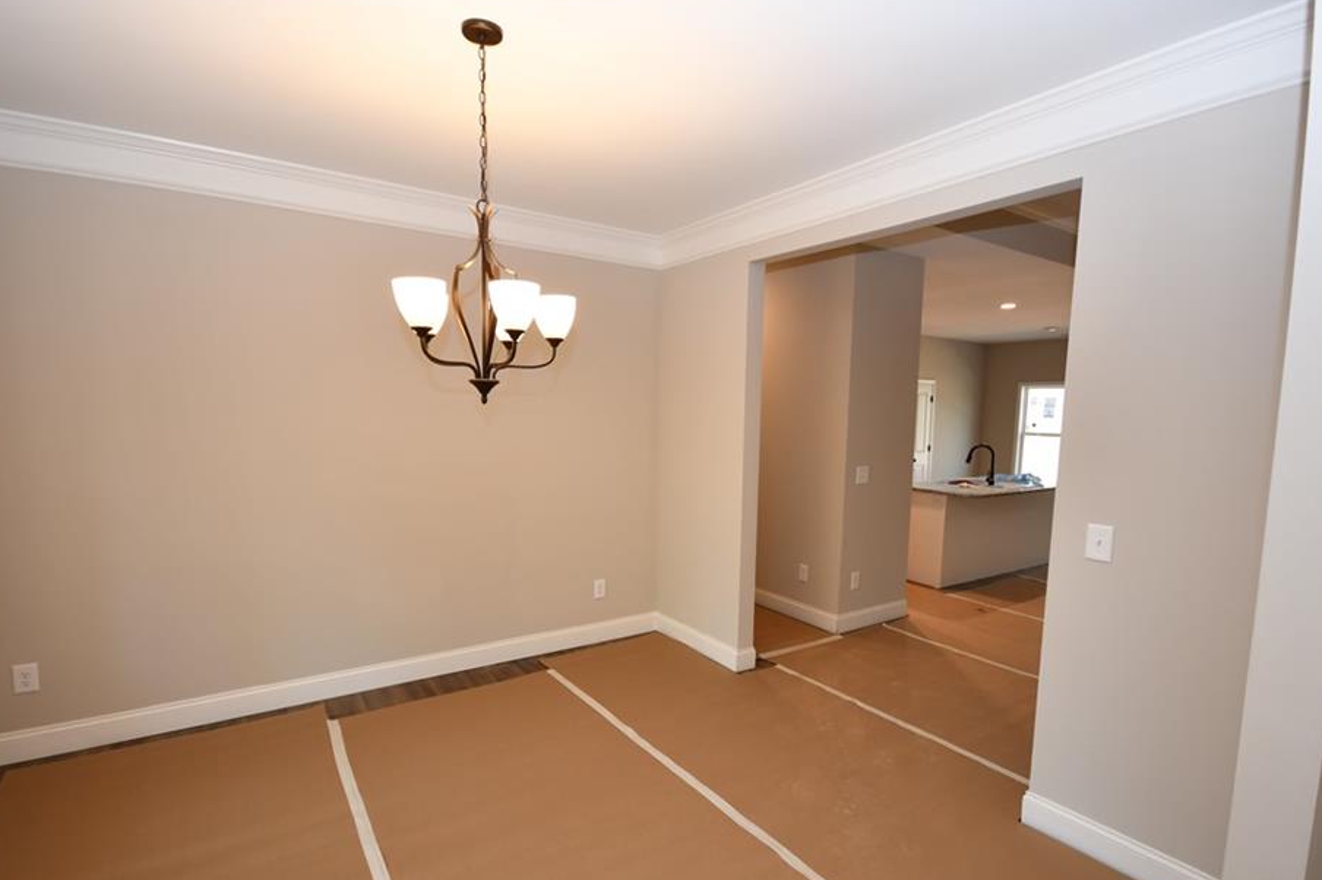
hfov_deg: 93.3
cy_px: 481
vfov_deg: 70.2
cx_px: 686
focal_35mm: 17
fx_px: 624
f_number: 4
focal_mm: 10
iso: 400
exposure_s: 1/60
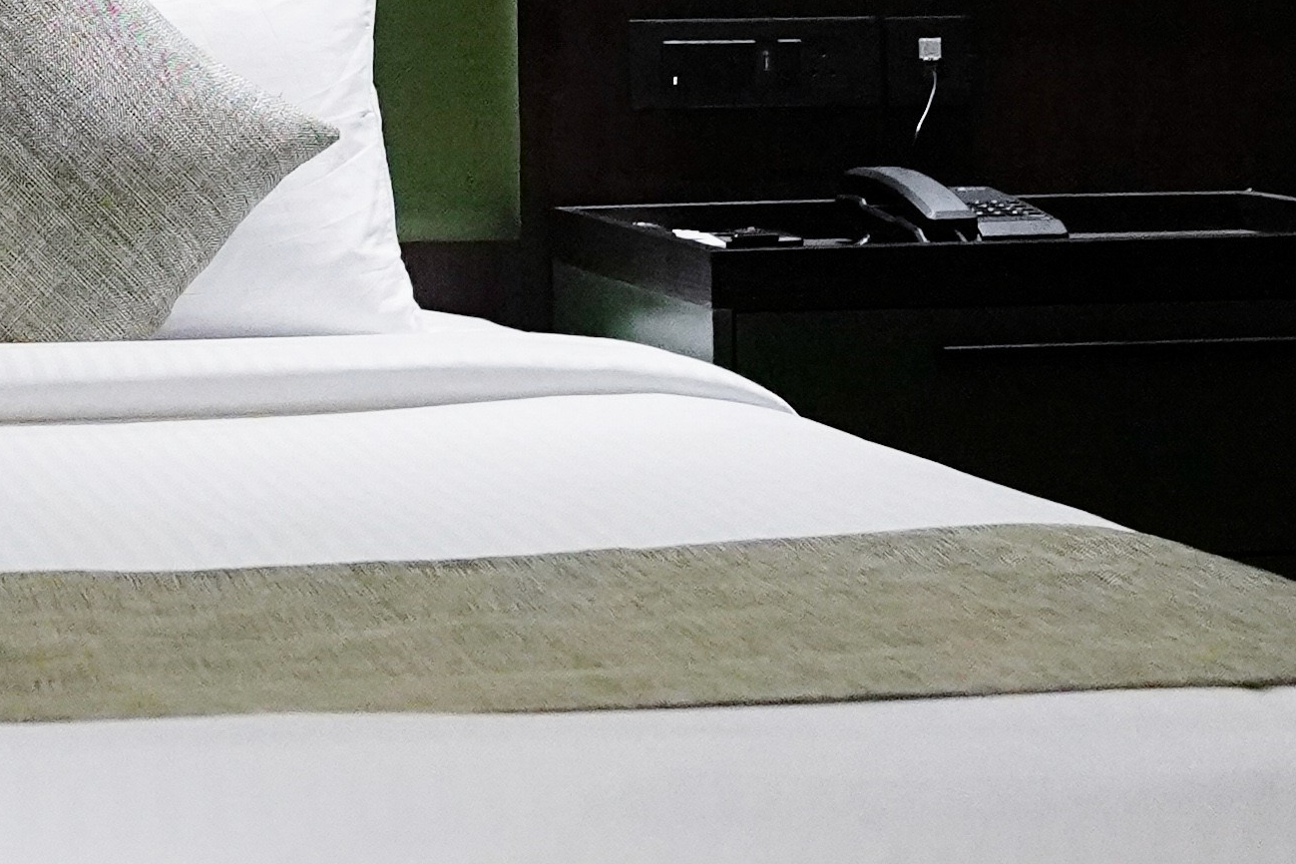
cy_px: -182
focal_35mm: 97
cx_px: -355
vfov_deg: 13.7
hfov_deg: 19.5
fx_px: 3492
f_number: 2
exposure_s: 1/400
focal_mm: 14
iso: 6400
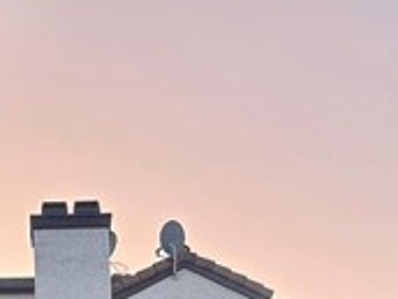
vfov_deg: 8.8
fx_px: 1644
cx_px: 56
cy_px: 860
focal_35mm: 143
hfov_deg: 13.7
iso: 100
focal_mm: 6.76
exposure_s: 1/575
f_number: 1.78
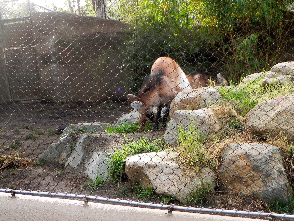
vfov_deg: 25.2
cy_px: 110
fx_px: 493
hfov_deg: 33.2
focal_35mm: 58
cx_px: 147
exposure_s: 1/100
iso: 160
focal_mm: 10.3
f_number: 3.5
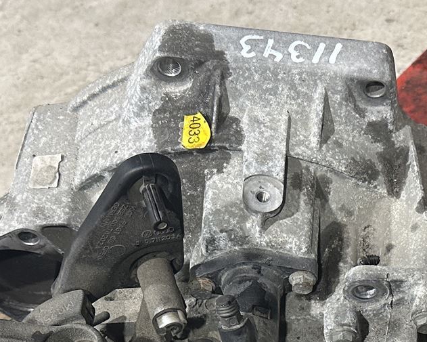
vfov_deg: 19.5
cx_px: 324
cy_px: 356
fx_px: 961
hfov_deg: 24.8
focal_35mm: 76
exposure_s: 1/100
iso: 200
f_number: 1.78
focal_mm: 6.86
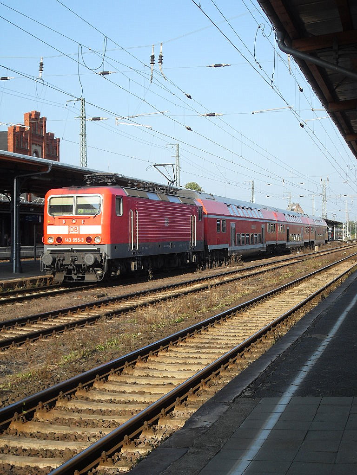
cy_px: 238
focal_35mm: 59
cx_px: 178
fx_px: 811
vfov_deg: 32.7
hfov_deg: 24.8
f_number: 3.7
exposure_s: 1/500
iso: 80
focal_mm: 10.1
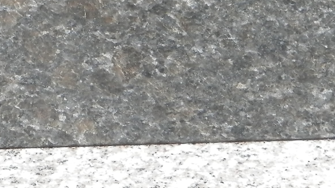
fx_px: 4032
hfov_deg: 4.7
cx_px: 1
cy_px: -296
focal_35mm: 454
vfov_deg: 2.7
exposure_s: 1/160
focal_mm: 19
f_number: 4.5
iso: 100
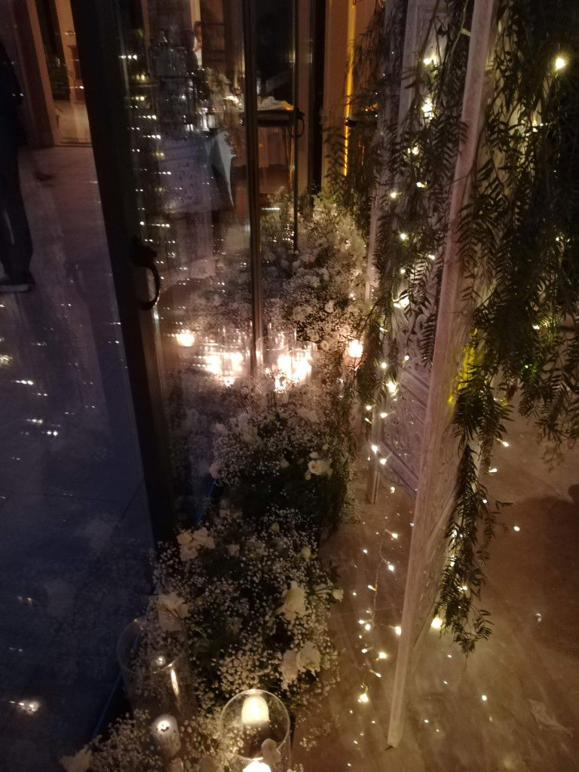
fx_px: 580
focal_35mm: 26
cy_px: 386
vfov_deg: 67.3
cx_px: 290
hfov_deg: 53.1
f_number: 2.2
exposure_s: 1/14.3
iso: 800
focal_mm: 3.83
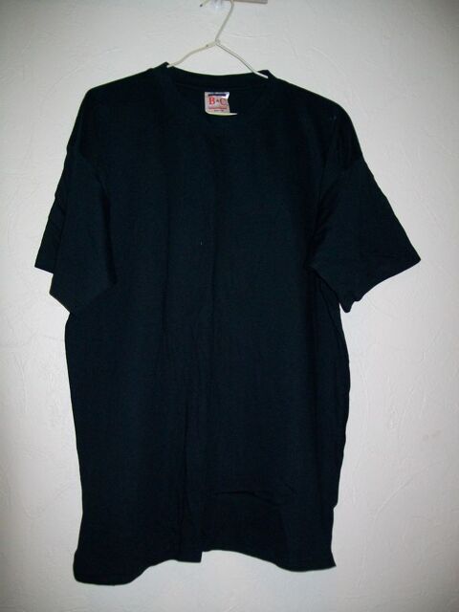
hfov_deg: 41.8
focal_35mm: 34
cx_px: 230
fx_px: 601
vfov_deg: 54.0
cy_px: 306
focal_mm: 6.1
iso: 160
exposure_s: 1/60
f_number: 2.7
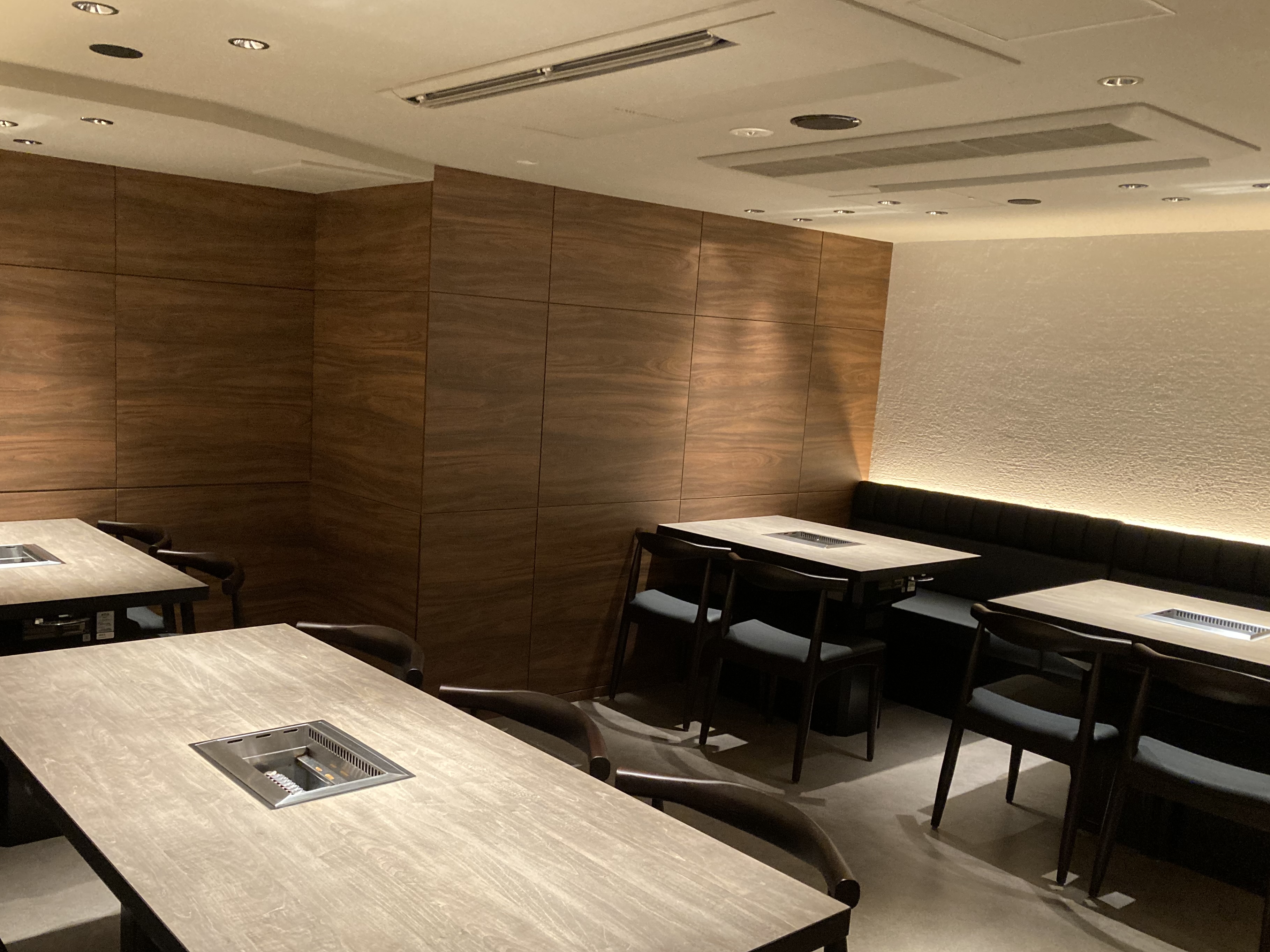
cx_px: 581
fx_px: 1137
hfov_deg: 58.3
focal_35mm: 31
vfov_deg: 45.4
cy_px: 516
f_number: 1.8
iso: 320
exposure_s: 1/50
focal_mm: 3.99
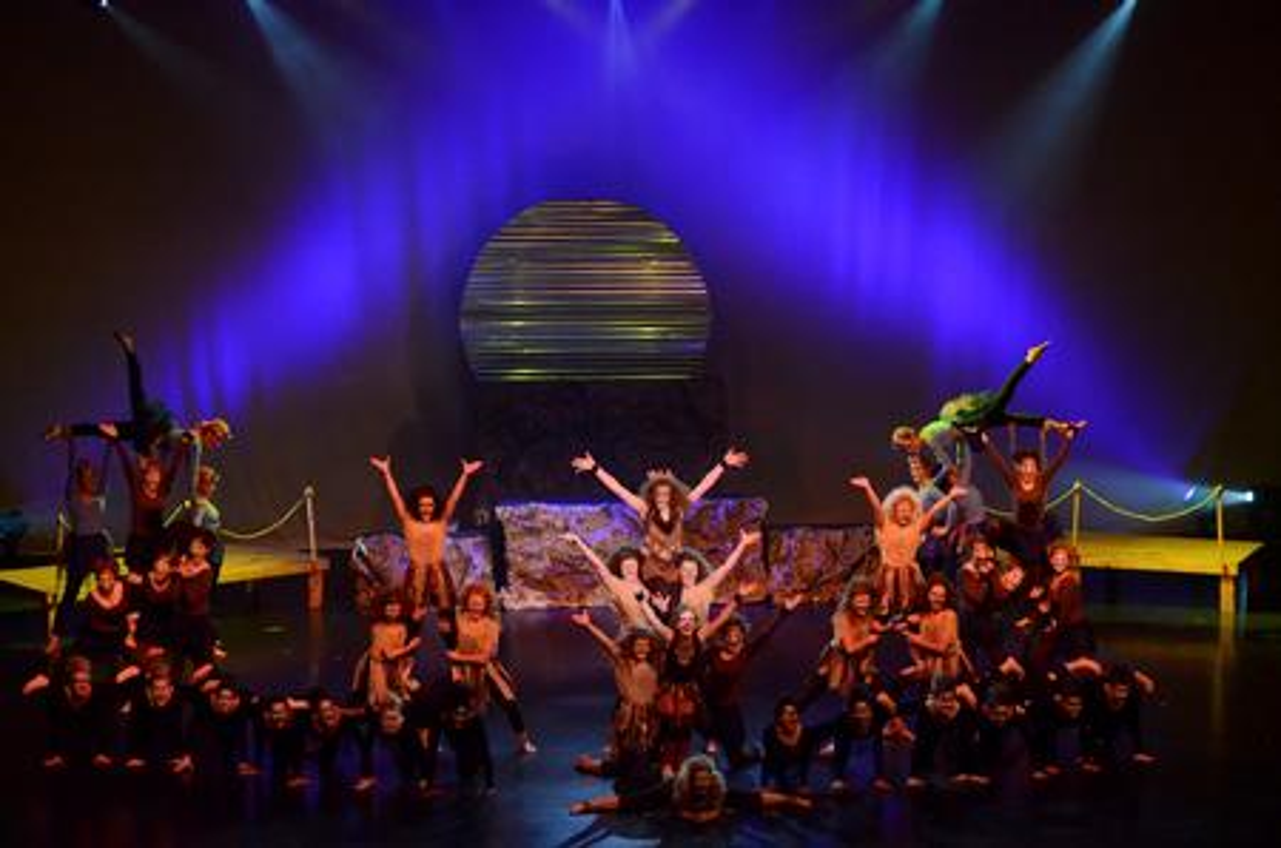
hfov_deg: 14.9
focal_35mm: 138
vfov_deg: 9.9
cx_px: 640
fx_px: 4900
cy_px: 424
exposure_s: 1/400
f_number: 4.5
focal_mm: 92
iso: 3200
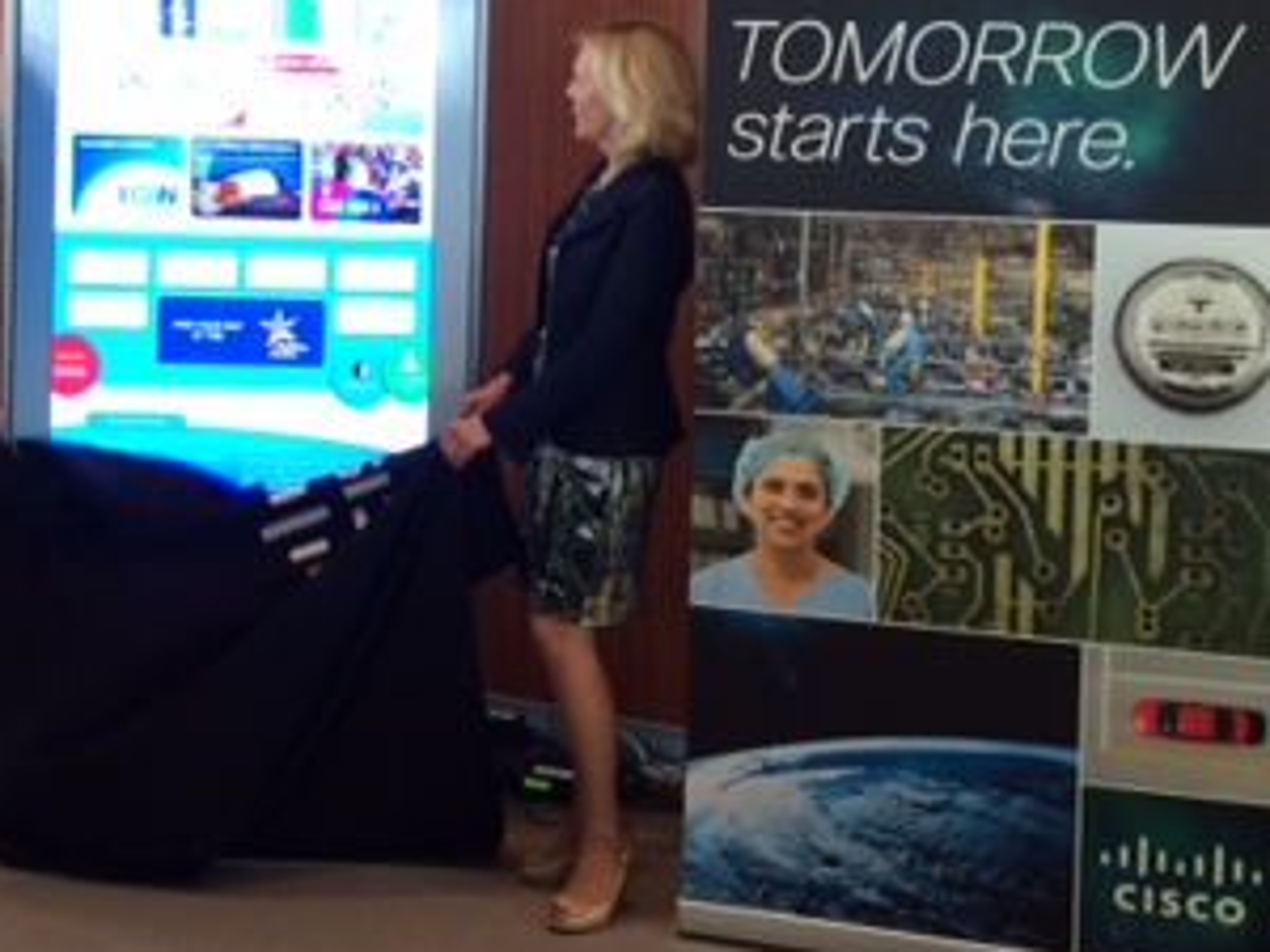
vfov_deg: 22.6
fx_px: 2348
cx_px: 254
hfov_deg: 29.6
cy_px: 190
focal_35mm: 64
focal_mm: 4.12
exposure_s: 1/30
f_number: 2.2
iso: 80
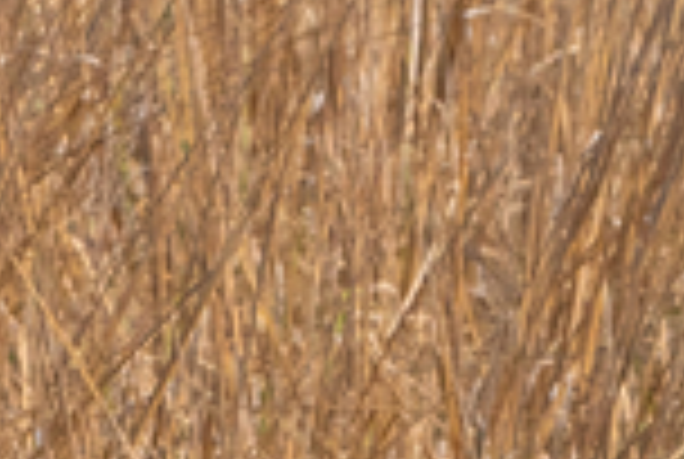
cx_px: -1008
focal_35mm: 2688
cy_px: 1174
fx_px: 51172
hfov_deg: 0.8
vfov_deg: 0.5
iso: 1000
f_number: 11
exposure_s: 1/800
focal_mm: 359
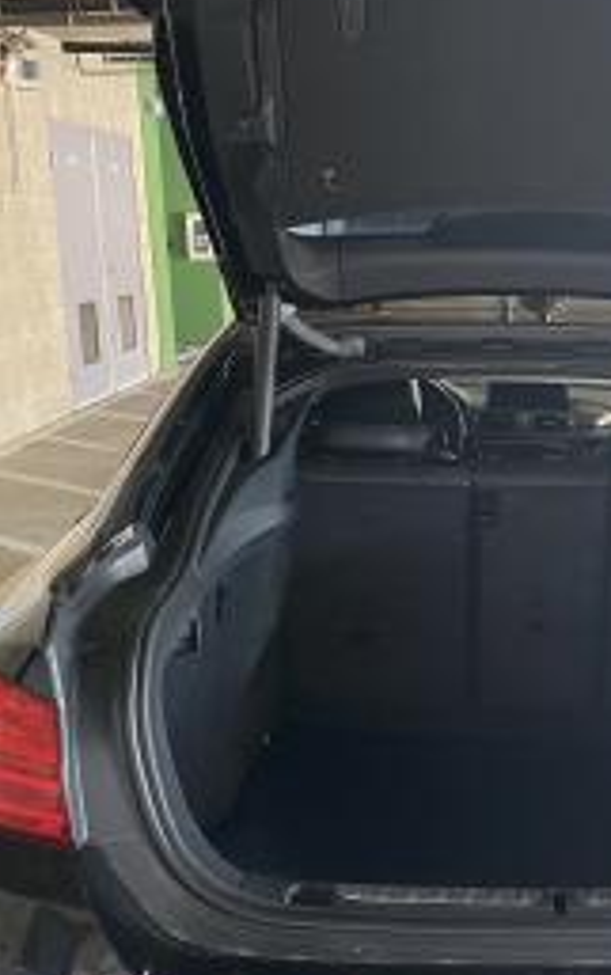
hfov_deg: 23.2
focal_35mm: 54
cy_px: 474
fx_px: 1436
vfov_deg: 37.5
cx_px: 588
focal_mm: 4.25
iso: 125
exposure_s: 1/60
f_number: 1.8
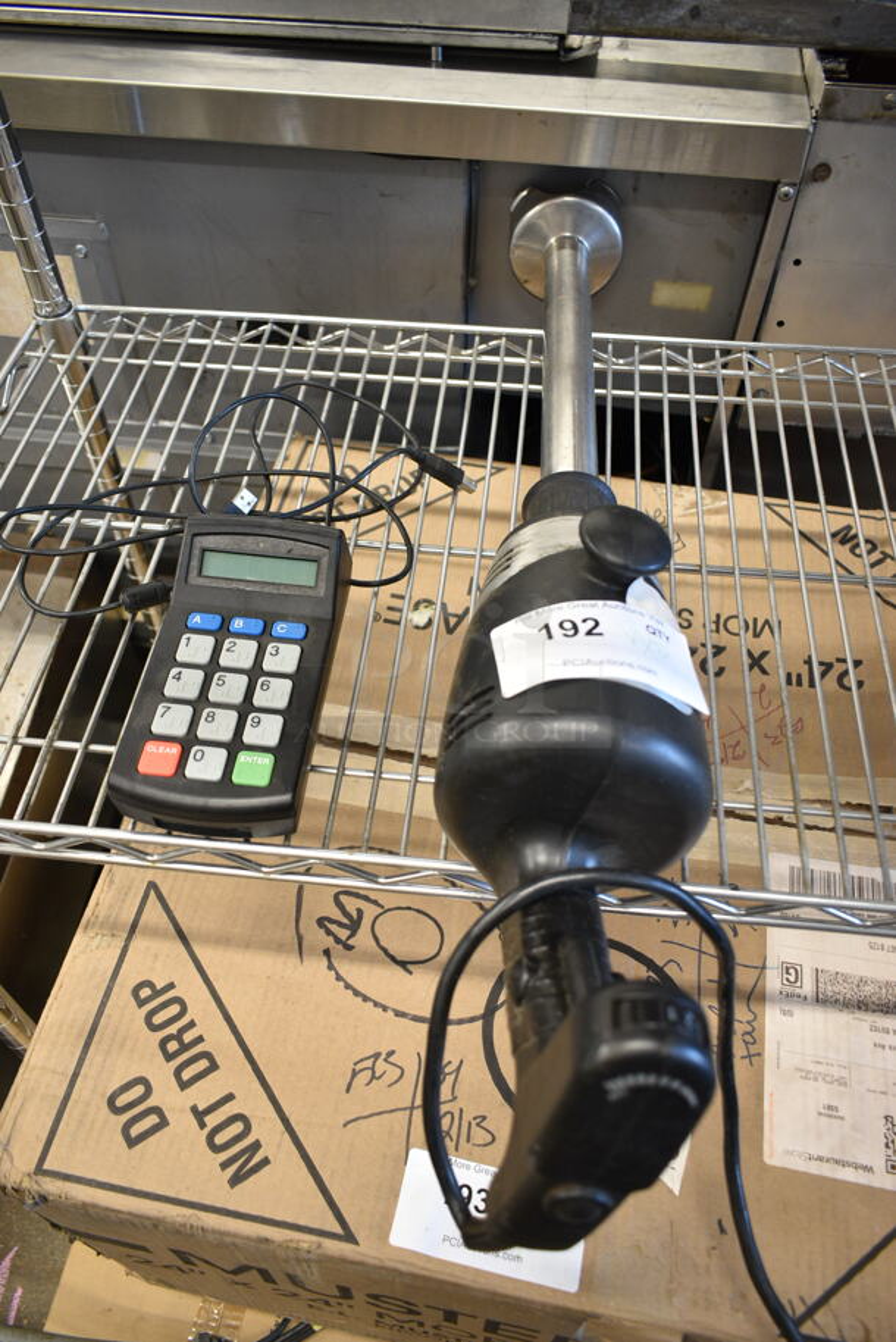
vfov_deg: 67.3
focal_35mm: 27
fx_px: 1006
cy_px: 671
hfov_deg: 48.0
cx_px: 448
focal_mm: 18
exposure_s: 1/30
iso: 720
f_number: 3.5
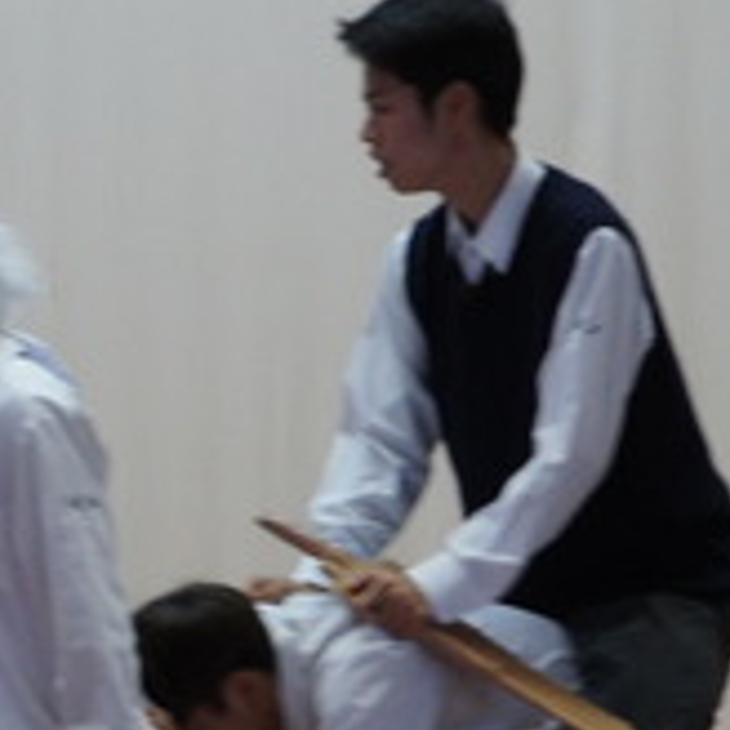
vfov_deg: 4.0
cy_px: 527
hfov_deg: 4.0
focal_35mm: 436
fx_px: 10408
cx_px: 102
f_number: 5.6
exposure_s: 1/60
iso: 1600
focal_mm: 117
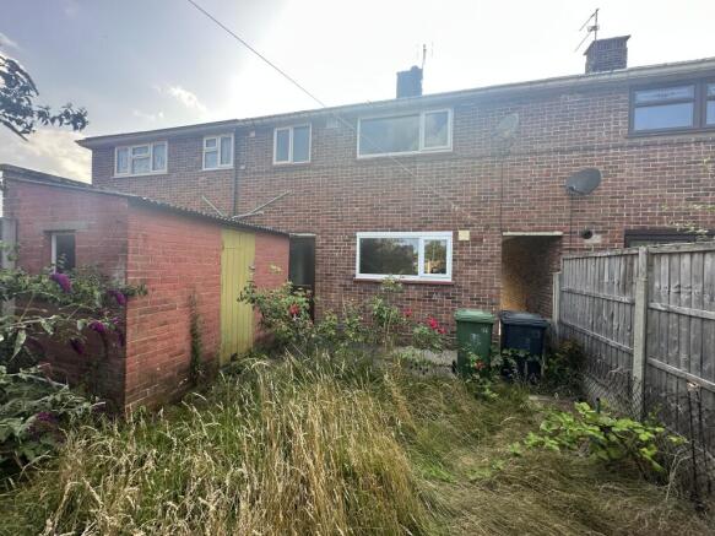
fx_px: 289
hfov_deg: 102.1
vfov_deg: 85.7
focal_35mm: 14
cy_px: 268
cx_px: 358
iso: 40
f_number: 2.2
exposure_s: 1/248
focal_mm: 2.22
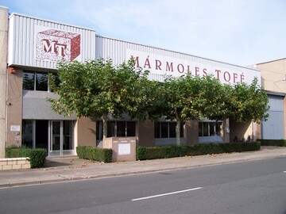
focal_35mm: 38
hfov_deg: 49.0
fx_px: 314
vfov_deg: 37.7
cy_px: 107
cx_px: 143
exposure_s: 1/750
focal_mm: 6.3
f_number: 2.8
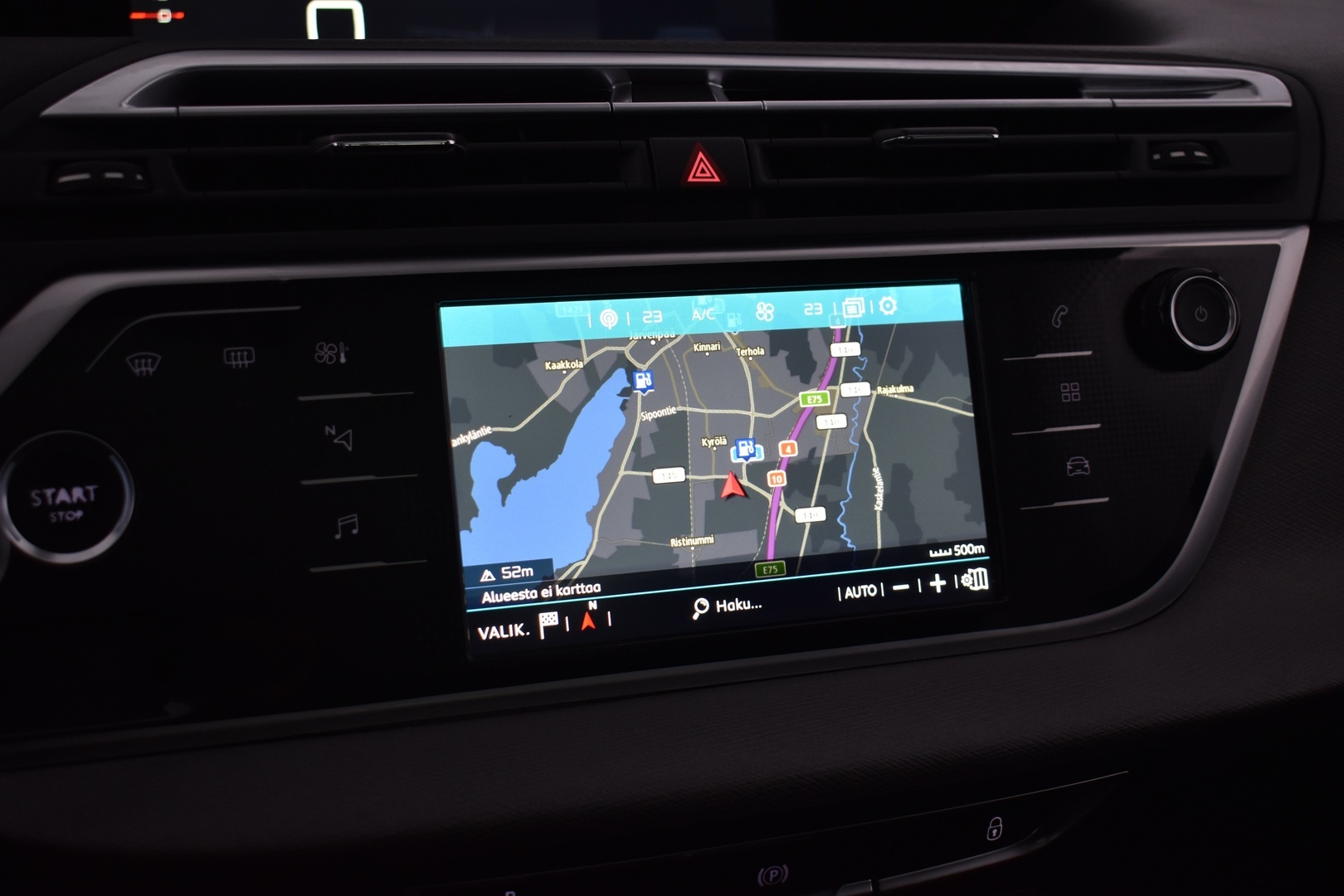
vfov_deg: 30.8
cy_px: 448
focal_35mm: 44
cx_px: 672
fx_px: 1624
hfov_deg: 45.0
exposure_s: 1/50
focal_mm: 29
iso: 720
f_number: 4.2
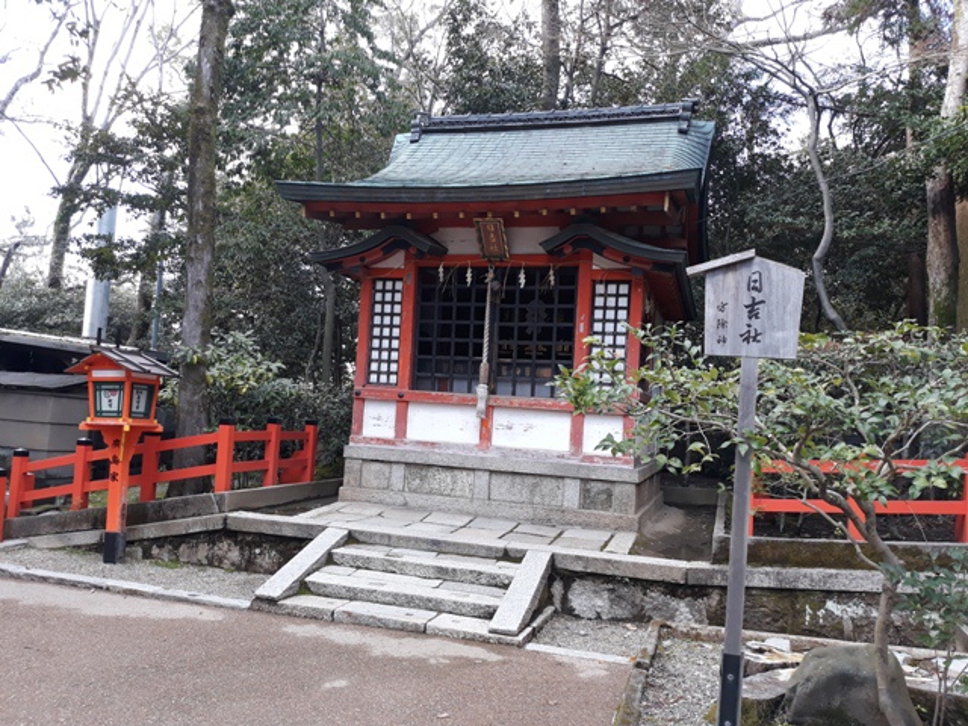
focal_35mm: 27
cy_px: 363
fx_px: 755
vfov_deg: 51.4
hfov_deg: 65.3
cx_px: 484
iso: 50
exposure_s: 1/120
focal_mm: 3.71
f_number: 1.7
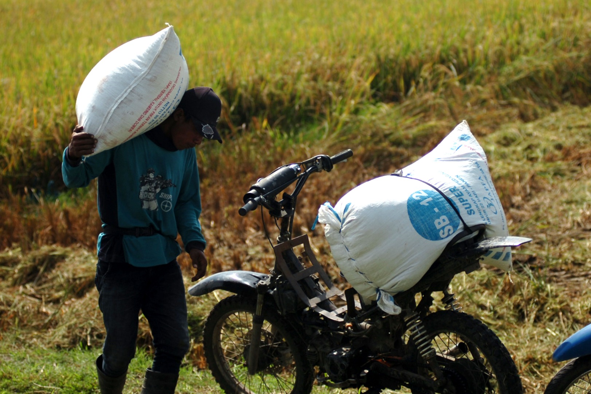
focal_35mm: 129
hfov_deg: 15.9
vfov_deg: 10.6
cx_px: 296
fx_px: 2116
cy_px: 197
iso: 200
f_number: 2.8
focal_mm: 86
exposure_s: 1/4000
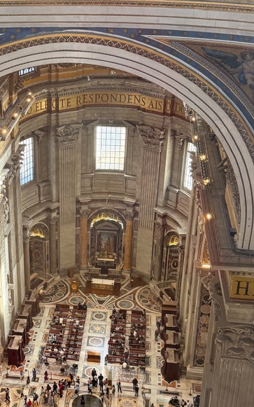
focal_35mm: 56
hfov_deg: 22.7
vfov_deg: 36.3
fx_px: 620
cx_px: 40
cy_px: 220
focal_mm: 6.76
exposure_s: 1/50
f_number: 1.78
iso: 200
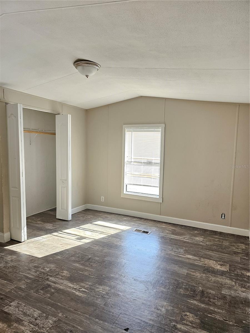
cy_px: 166
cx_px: 125
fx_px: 221
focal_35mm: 23
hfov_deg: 58.9
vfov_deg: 73.9
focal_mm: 6.3
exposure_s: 1/170
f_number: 1.7
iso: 200
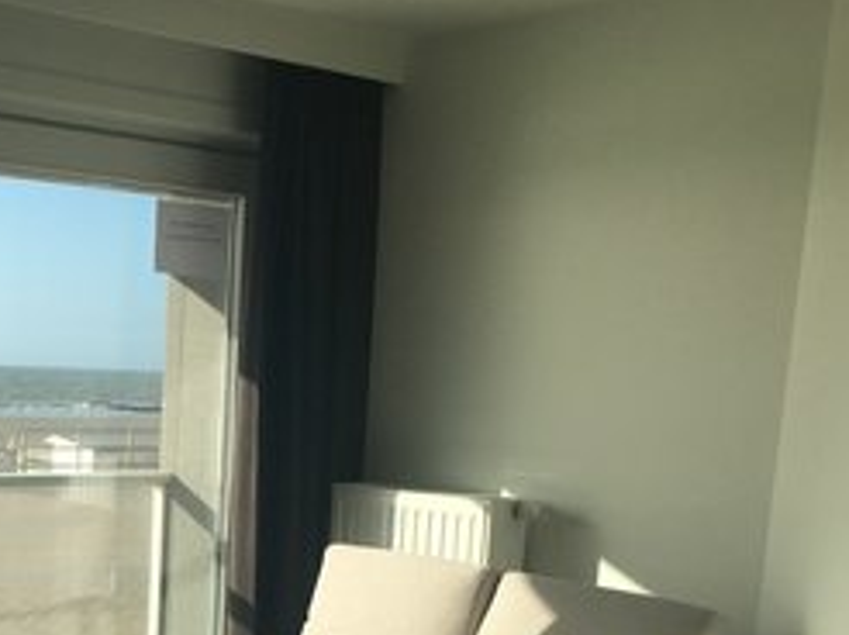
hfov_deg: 31.3
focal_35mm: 59
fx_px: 1446
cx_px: 90
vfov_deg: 23.8
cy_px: 623
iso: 25
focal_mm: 4.15
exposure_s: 1/1148
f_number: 2.2
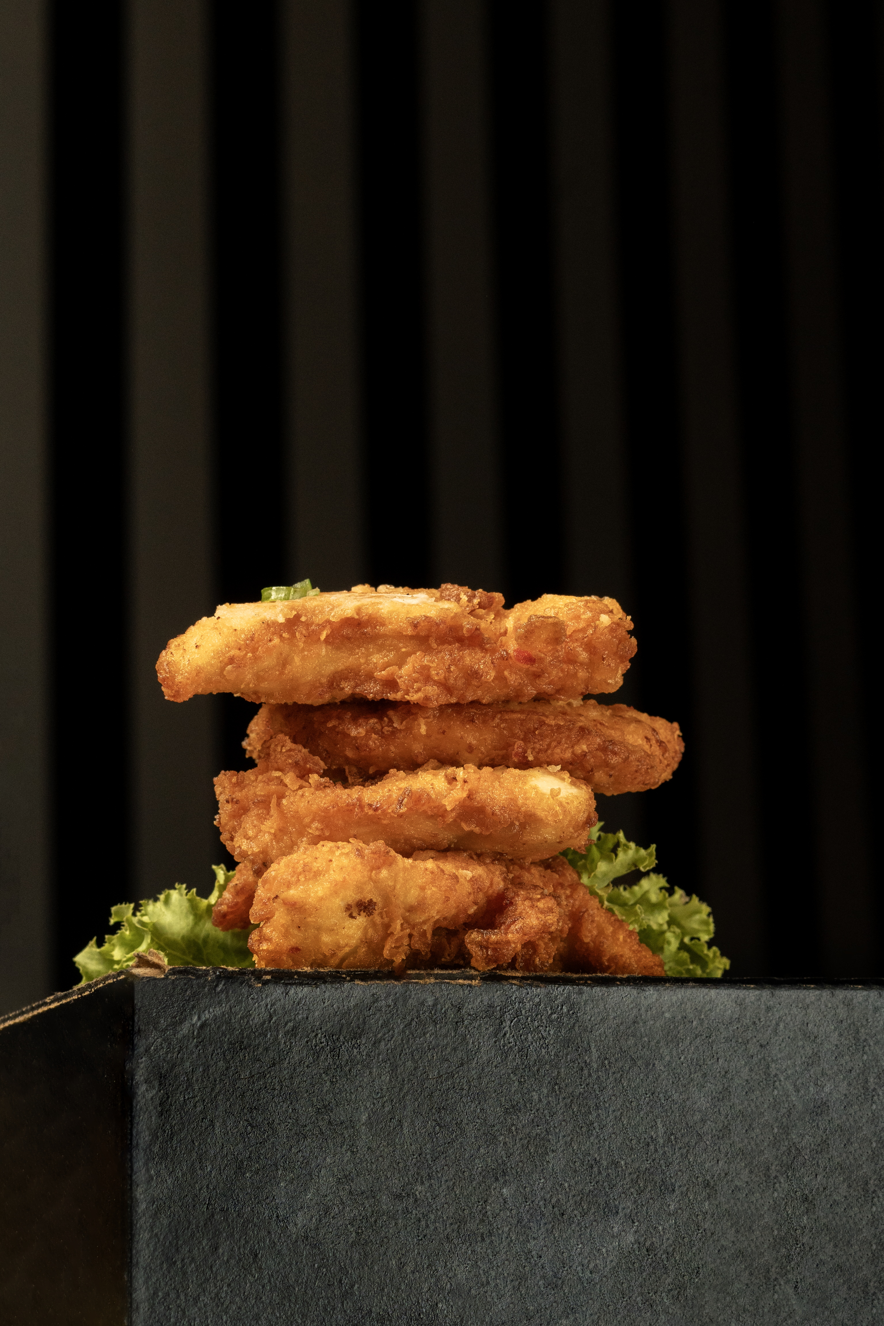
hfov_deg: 18.2
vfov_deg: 27.0
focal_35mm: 75
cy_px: 663
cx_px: 442
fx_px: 2762
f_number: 8
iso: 800
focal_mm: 50
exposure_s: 1/160
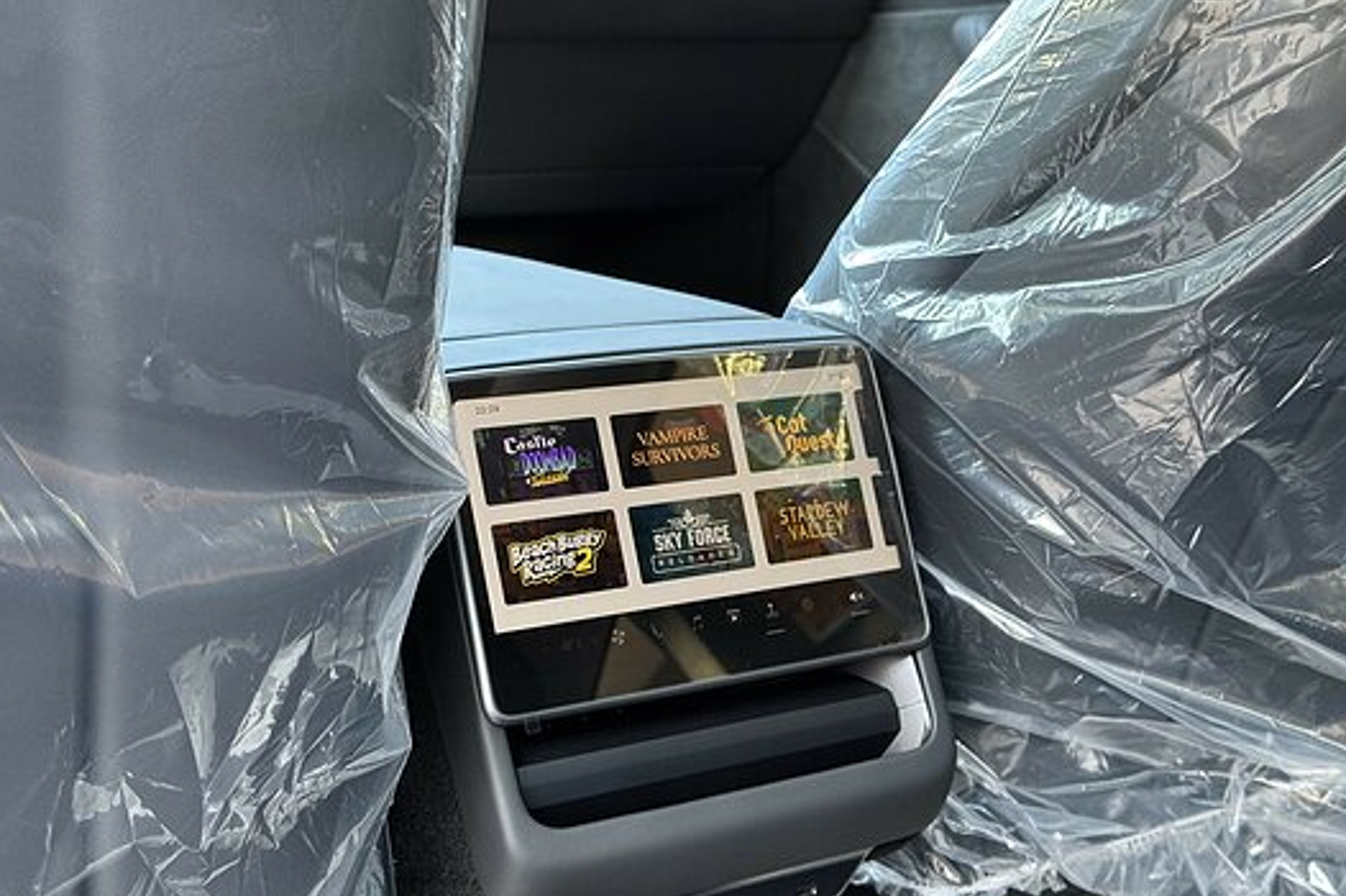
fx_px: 1943
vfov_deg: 25.9
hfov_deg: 38.2
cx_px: 678
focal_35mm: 52
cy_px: 517
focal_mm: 6.76
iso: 320
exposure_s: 1/39
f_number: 1.78
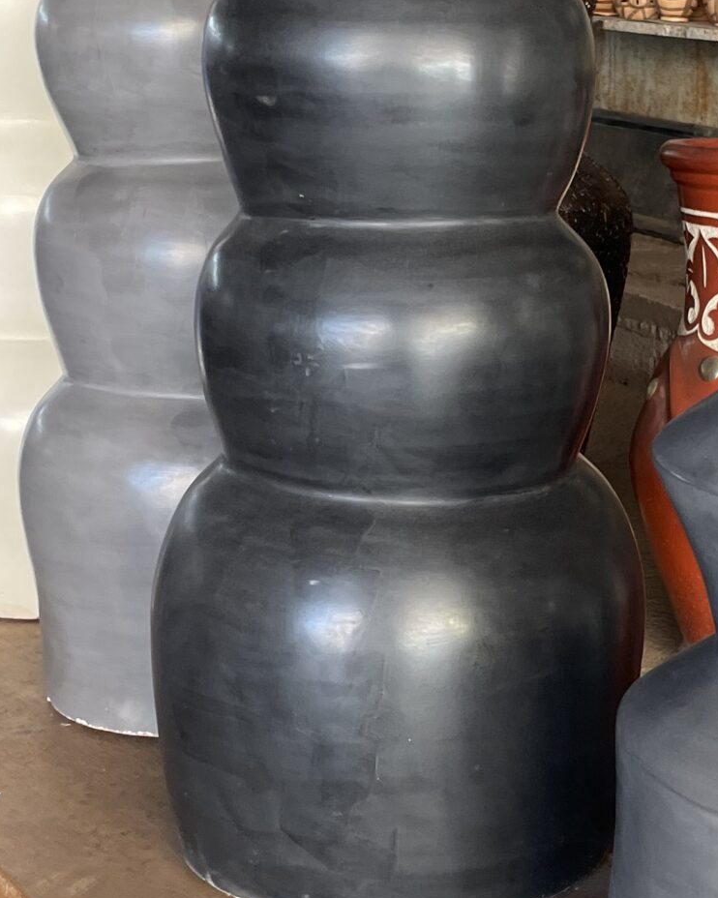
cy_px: 400
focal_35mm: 70
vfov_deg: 27.1
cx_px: 492
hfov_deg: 21.7
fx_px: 1860
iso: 125
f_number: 1.6
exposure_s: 1/121
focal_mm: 4.2
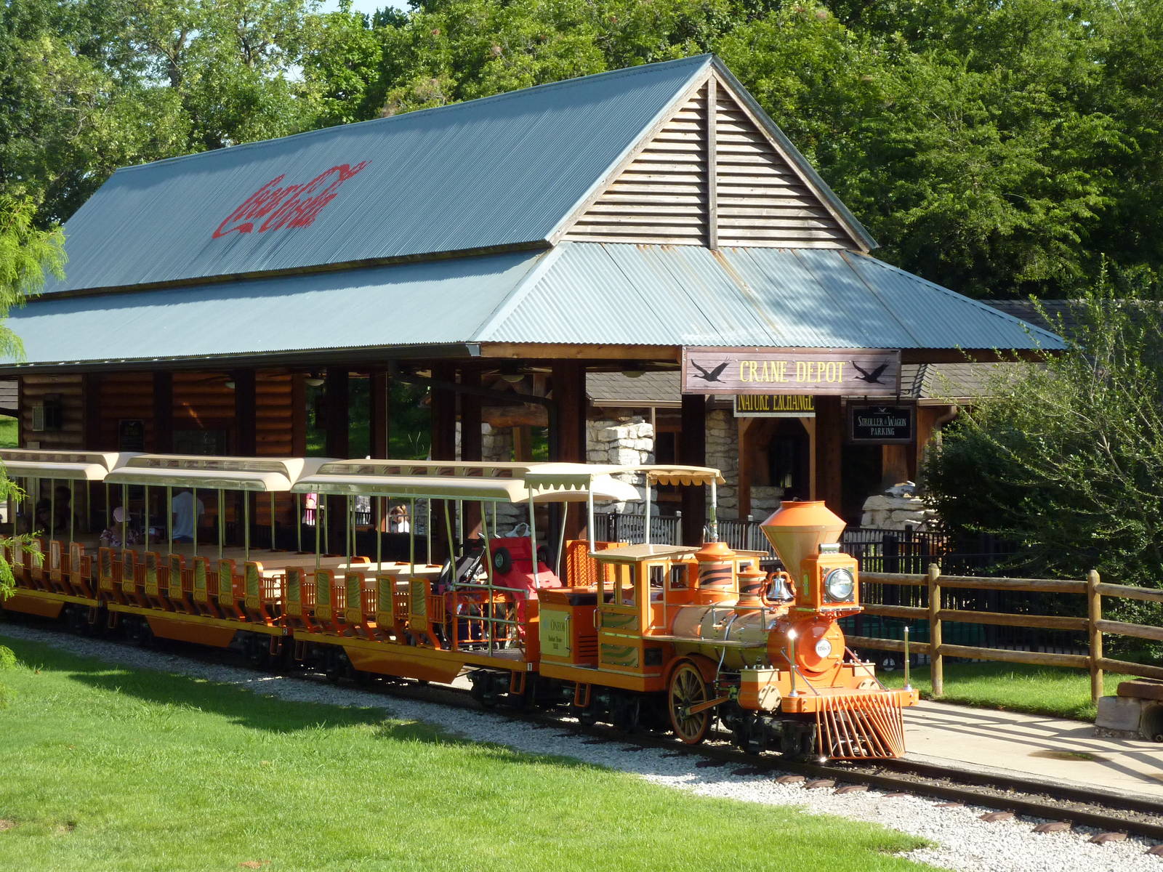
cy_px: 436
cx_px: 582
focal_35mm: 104
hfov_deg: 18.9
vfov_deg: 14.2
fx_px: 3494
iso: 200
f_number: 4.3
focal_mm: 17
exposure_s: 1/500
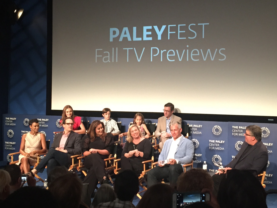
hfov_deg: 61.7
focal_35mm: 29
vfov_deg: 48.2
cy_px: 104
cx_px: 138
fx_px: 232
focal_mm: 4.15
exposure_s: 1/24
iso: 250
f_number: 2.2
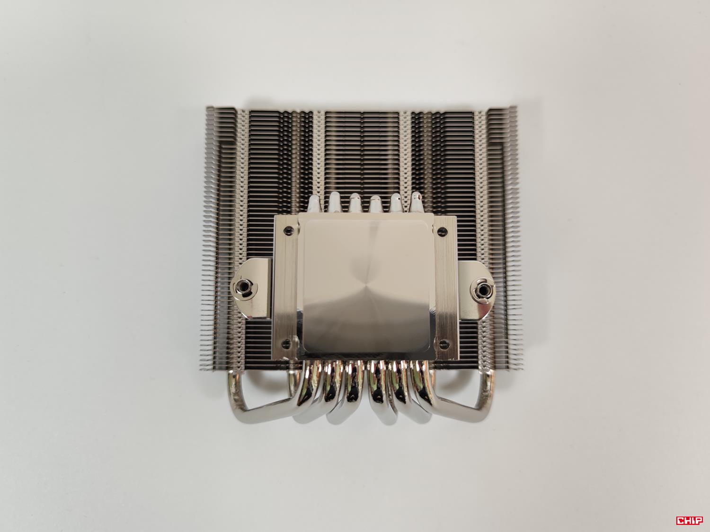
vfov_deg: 54.9
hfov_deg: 69.4
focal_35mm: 25
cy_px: 266
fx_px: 513
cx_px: 355
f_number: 1.85
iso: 60
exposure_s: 1/100
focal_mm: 6.78
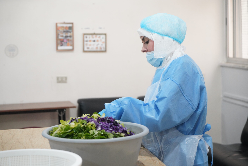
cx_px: 124
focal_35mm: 70
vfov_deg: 19.5
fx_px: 482
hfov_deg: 28.8
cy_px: 83
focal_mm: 70
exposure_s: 1/200
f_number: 4
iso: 4000
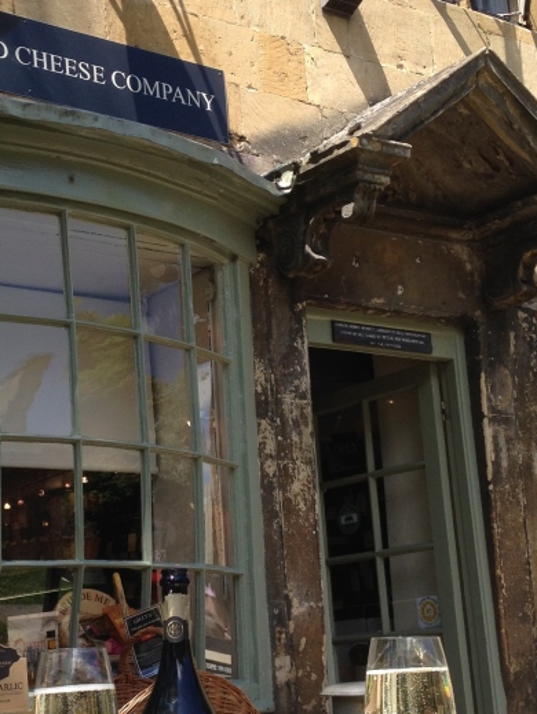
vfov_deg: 28.1
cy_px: 382
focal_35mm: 69
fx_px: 1425
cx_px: 197
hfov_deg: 21.3
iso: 50
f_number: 2.4
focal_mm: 4.28
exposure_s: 1/627
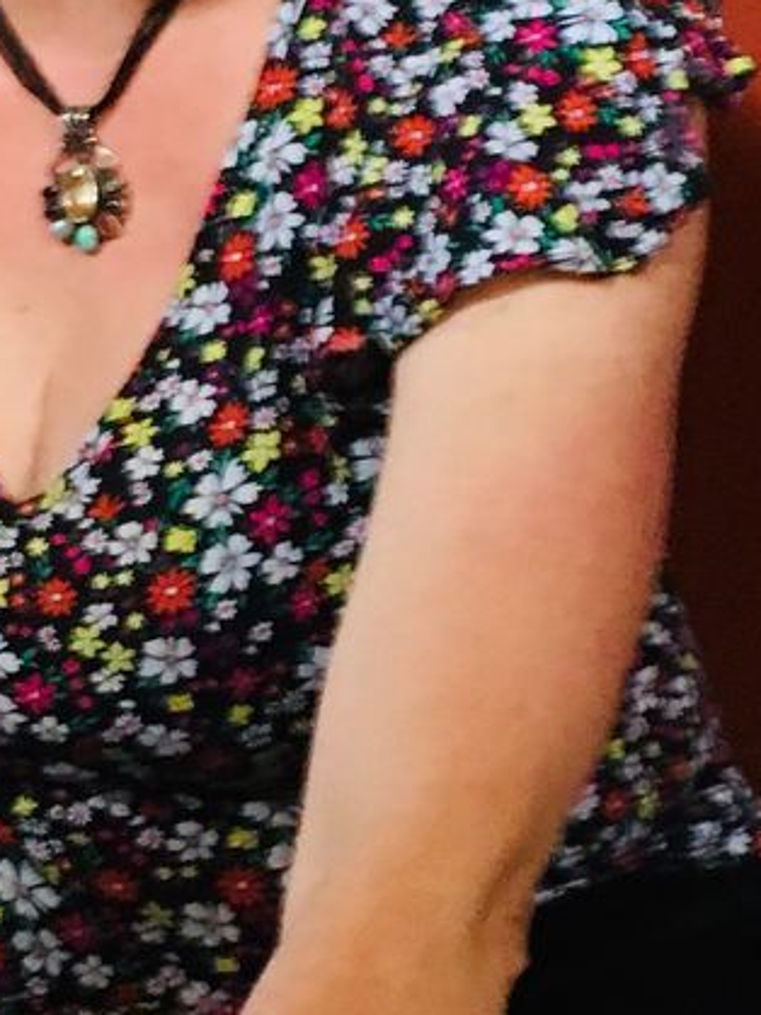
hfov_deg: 11.6
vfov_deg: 15.4
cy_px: 368
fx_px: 3754
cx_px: 327
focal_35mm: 128
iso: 200
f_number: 2.2
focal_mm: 4.15
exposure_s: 1/25
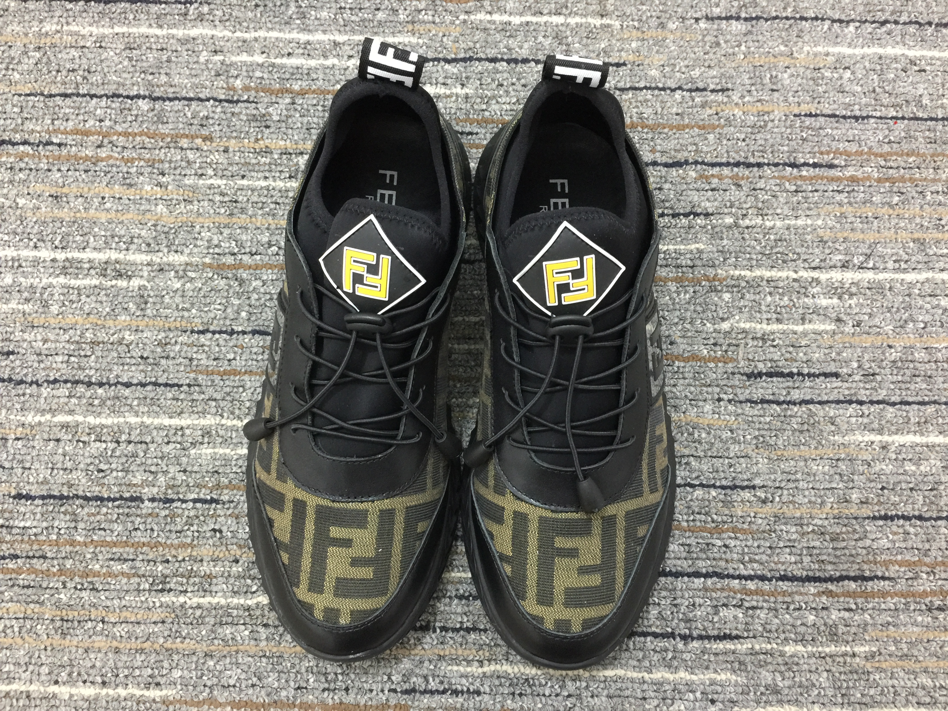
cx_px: 474
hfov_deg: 61.7
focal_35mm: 29
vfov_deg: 48.2
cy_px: 356
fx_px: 794
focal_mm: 4.15
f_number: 2.2
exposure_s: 1/17
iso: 160
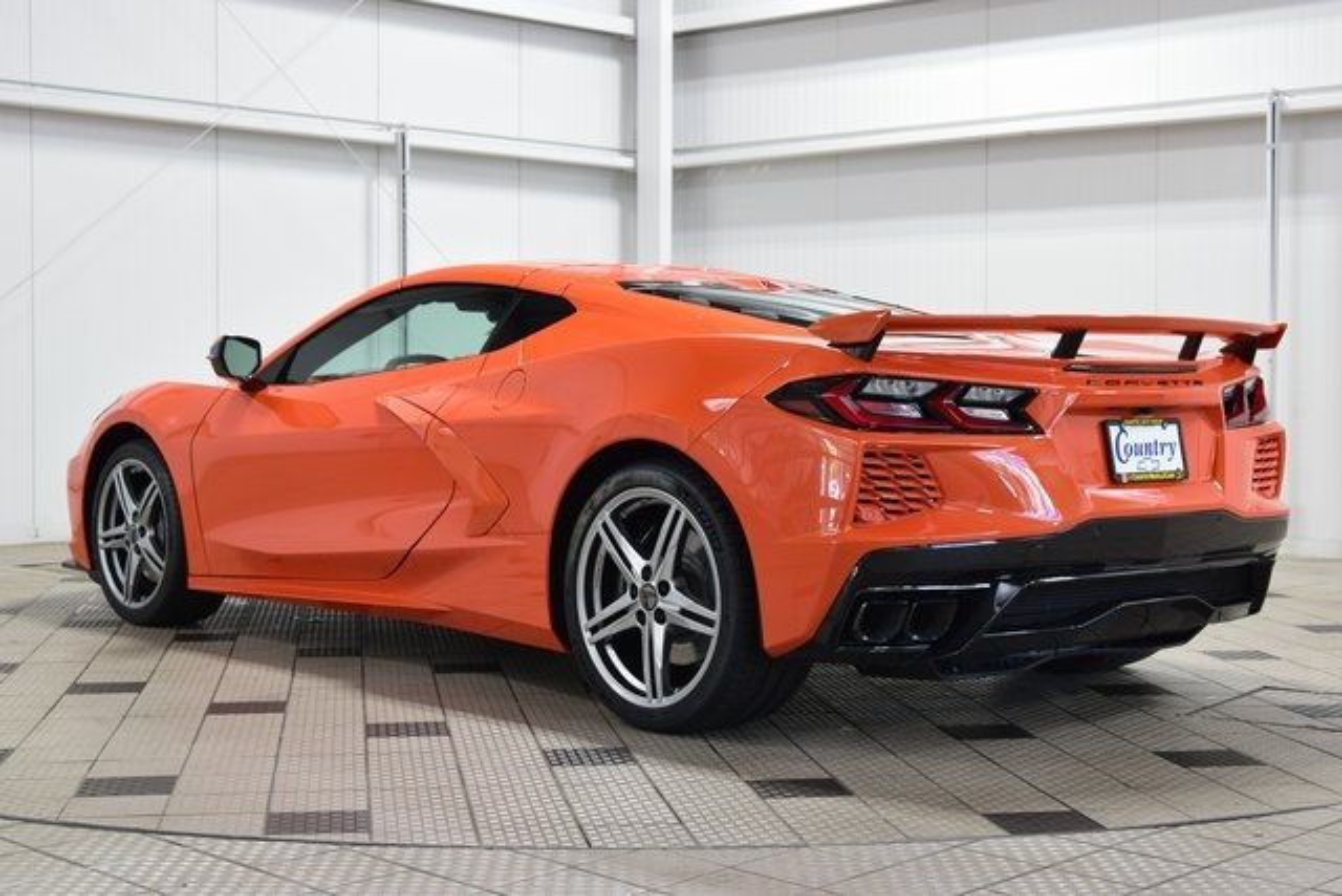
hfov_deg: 35.0
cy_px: 448
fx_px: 2125
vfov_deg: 23.8
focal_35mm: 57
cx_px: 671
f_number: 6.3
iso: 500
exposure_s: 1/15
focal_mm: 38
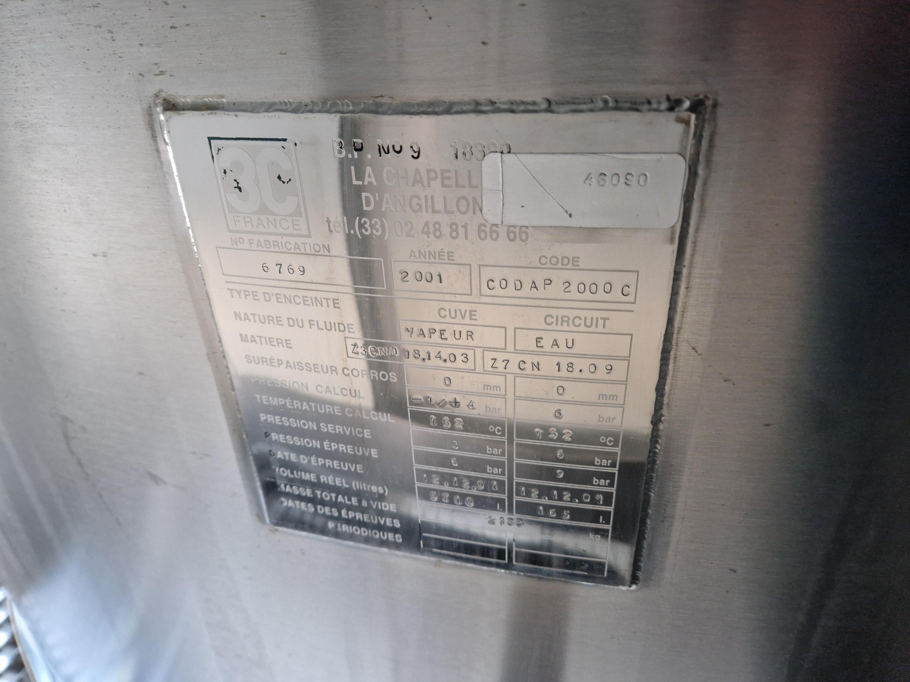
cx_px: 455
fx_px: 605
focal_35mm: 23
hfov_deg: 73.9
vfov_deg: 58.9
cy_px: 341
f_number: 1.8
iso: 800
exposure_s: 1/100
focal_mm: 5.4
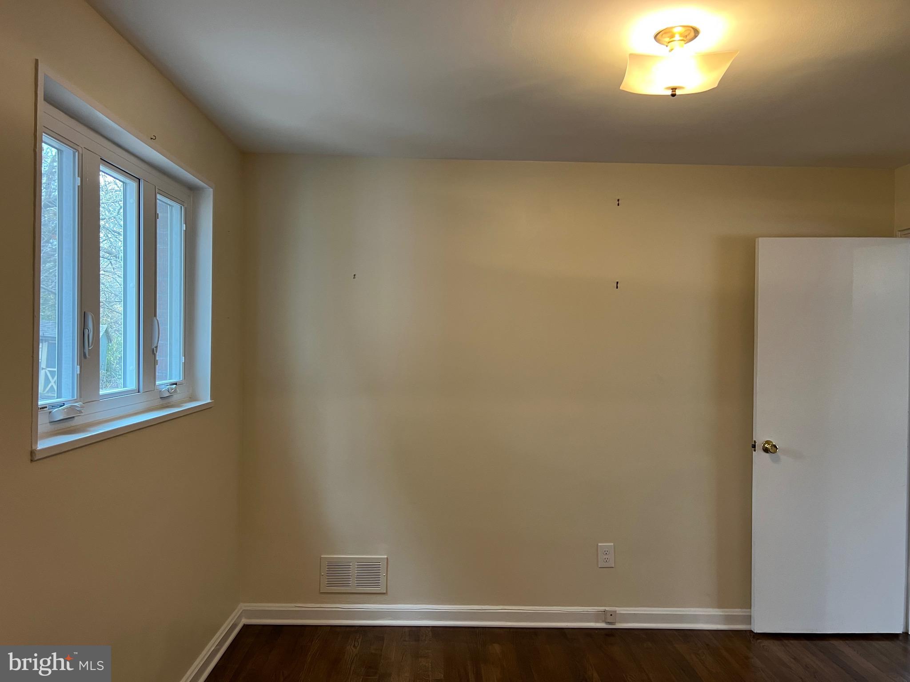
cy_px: 341
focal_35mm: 26
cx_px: 455
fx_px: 683
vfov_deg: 53.1
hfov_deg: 67.3
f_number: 1.5
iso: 125
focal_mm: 5.7
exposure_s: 1/60
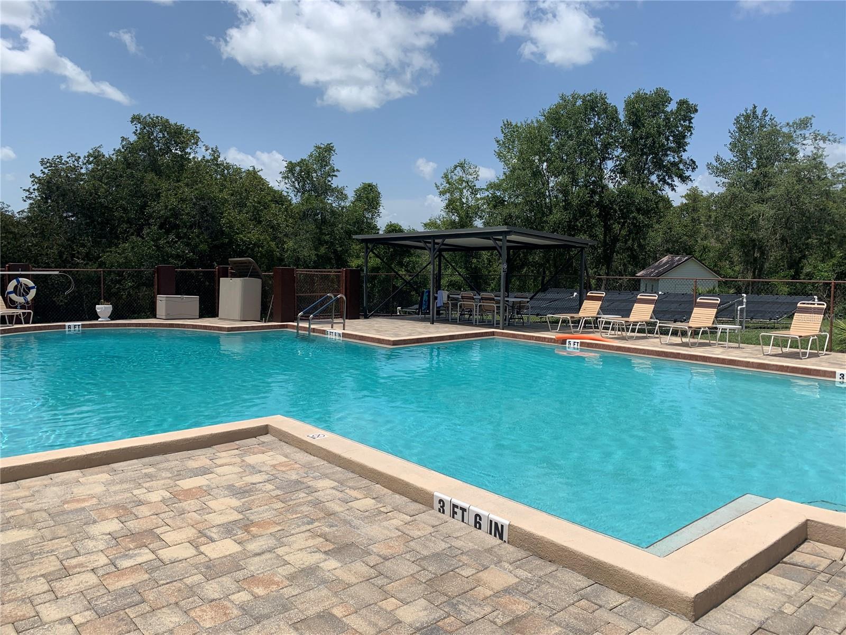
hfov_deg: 67.3
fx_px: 635
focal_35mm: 26
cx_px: 423
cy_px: 318
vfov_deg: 53.1
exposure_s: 1/3521
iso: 25
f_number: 1.8
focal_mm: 4.25
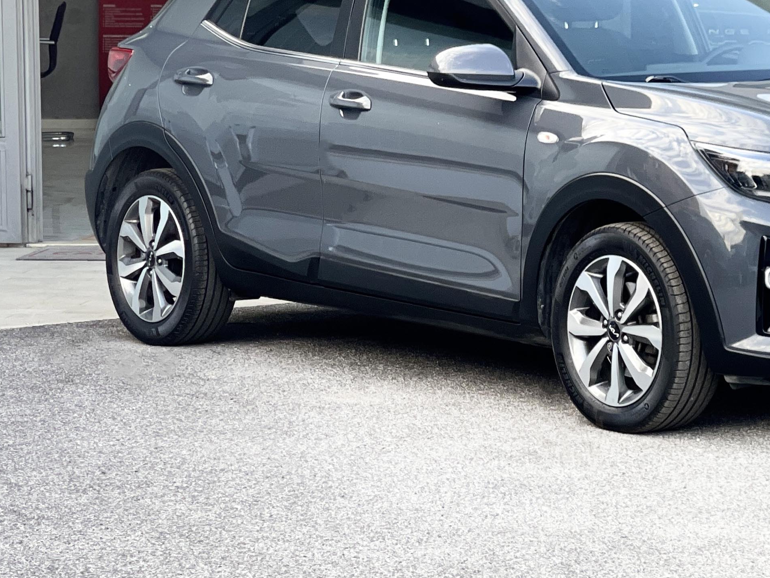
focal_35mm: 135
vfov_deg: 11.0
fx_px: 3004
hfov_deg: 14.5
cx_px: 653
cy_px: 229
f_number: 2.2
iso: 50
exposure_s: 1/121
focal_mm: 7.5
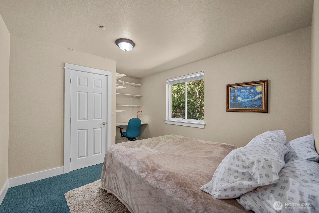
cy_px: 106
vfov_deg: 81.2
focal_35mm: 14
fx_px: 124
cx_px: 160
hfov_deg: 104.3
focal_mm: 14
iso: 1000
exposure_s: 1/15
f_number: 6.7
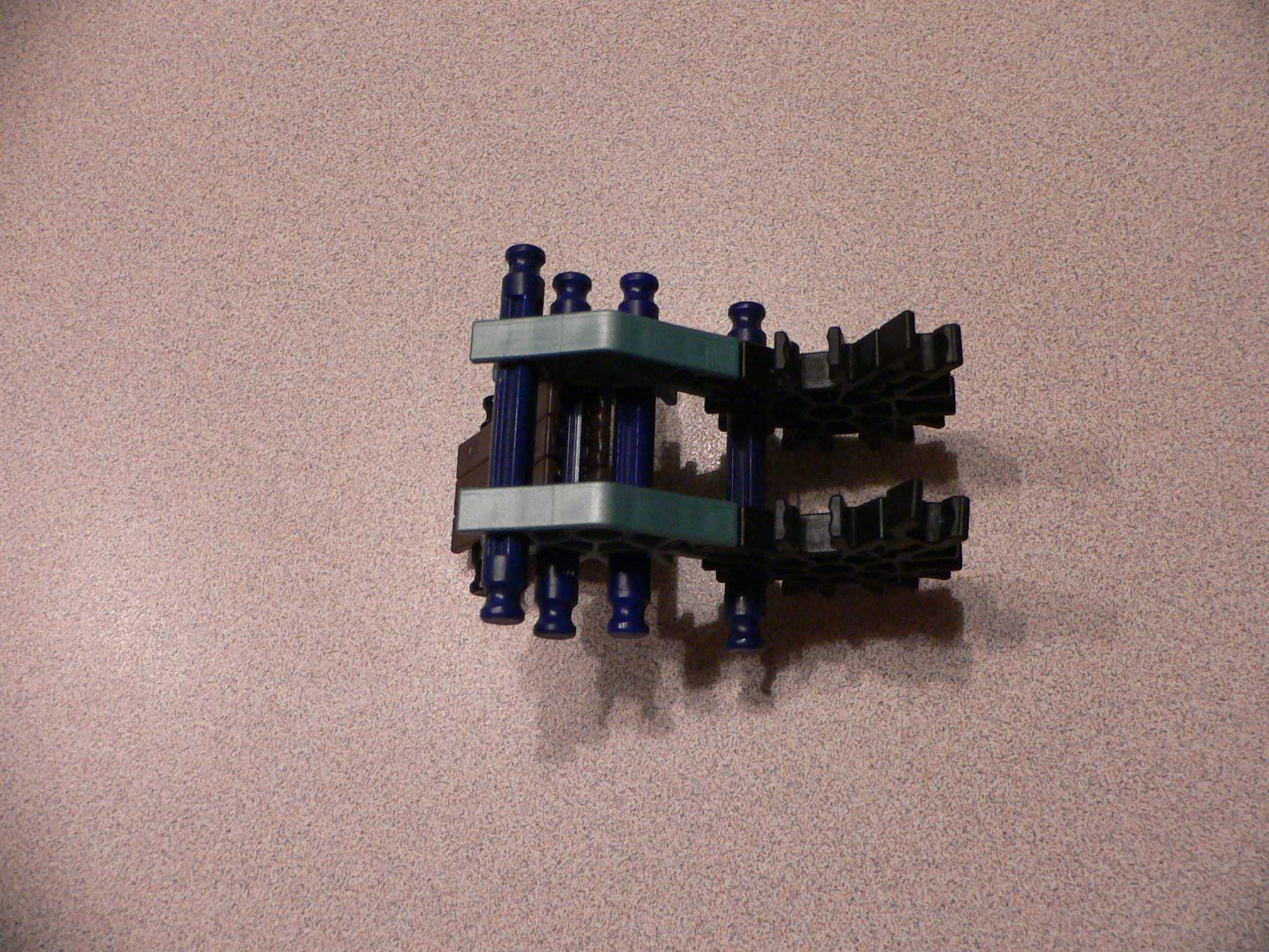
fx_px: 1283
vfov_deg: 40.7
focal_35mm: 35
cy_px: 476
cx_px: 634
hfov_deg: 52.6
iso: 200
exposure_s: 1/30
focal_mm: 4.6
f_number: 2.8
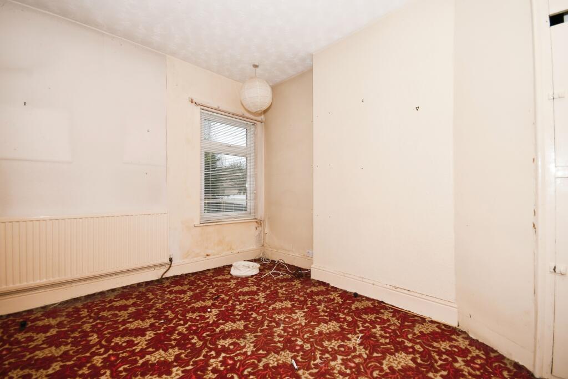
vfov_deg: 77.3
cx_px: 284
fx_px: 237
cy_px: 190
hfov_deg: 100.4
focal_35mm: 15
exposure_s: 1/60
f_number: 8
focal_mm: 10
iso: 400
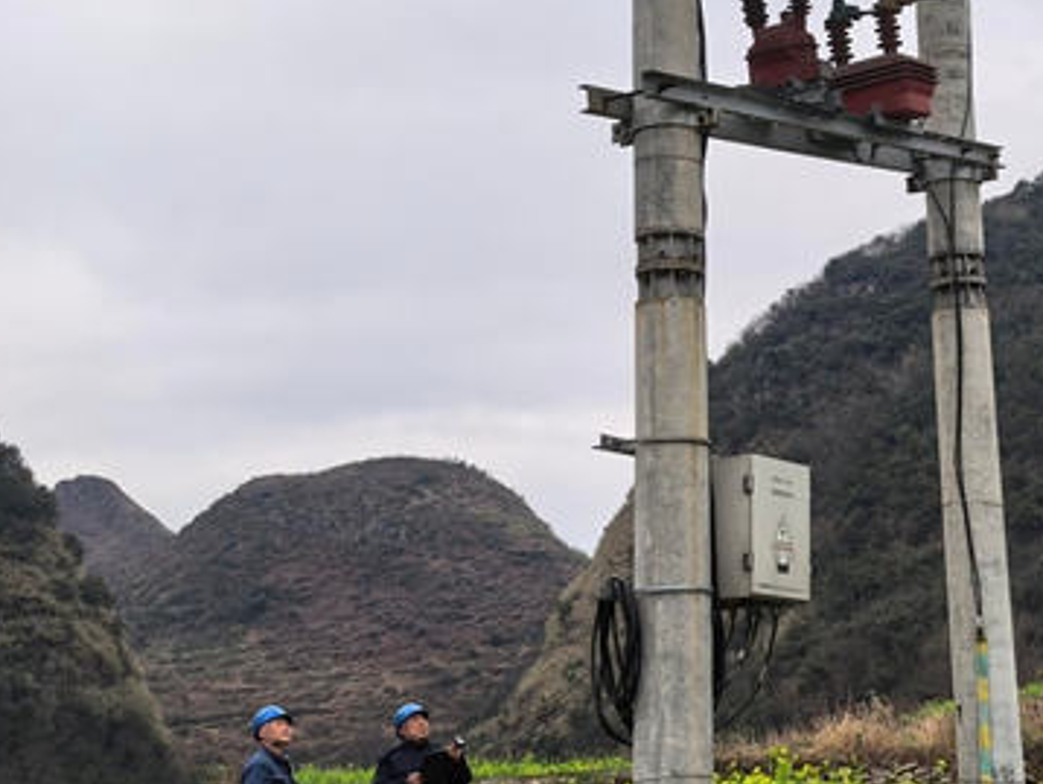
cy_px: 402
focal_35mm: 67
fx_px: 2020
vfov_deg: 22.0
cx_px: 824
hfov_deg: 28.4
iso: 50
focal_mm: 6.98
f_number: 2
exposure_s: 1/1000
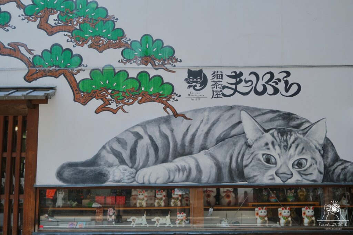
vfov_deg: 37.9
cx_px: 176
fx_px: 343
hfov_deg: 54.4
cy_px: 118
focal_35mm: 35
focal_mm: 23.5
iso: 400
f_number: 4
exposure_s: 1/680
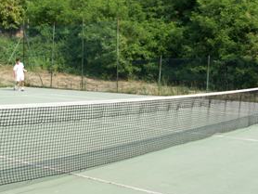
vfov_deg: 26.5
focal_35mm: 55
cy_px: 74
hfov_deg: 34.7
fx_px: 410
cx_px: 162
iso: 64
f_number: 2.8
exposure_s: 1/714
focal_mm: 5.7
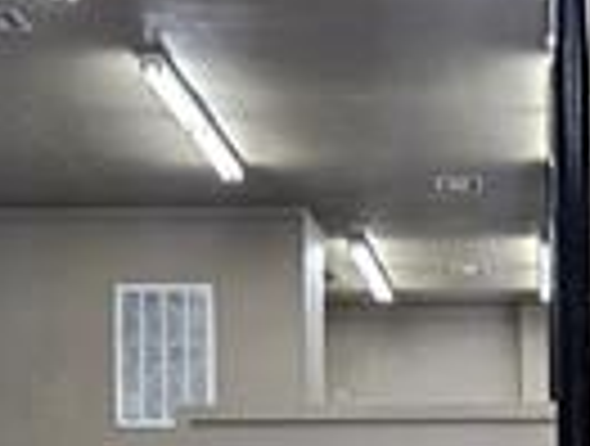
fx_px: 1914
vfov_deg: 13.0
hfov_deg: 17.3
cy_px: 527
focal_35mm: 112
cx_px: 536
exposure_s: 1/120
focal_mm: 5.4
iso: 250
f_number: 1.8
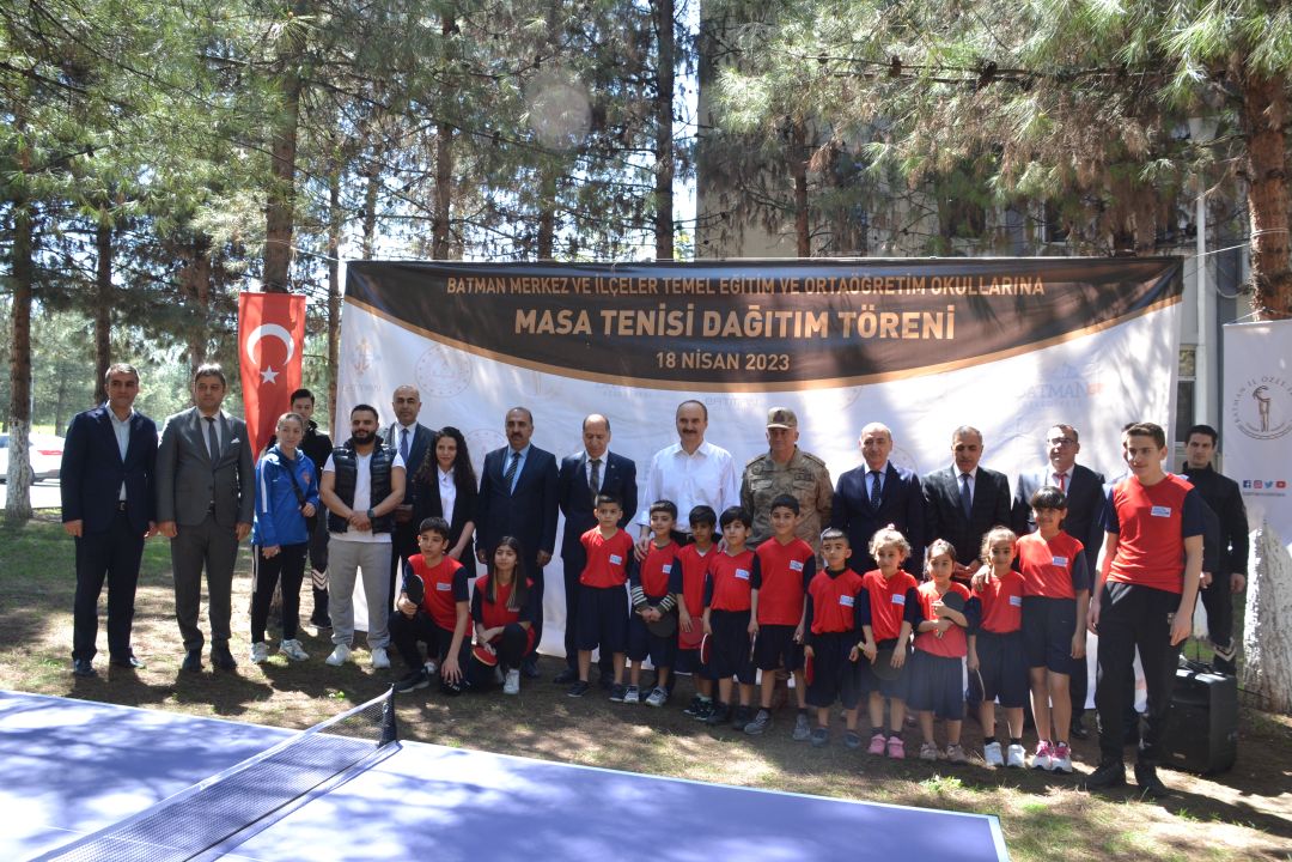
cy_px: 431
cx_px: 646
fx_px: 1077
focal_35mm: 30
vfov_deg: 43.6
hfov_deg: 61.9
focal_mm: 20
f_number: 5
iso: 400
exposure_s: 1/100
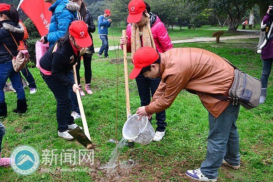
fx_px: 250
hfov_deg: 57.2
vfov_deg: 40.0
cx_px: 136
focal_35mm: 33
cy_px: 91
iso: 1600
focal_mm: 22
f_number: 4.5
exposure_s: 1/500
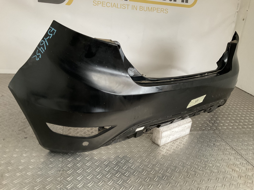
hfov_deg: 61.7
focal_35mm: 29
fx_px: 213
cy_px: 95
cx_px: 127
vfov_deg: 48.2
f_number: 1.8
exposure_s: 1/50
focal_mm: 3
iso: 250
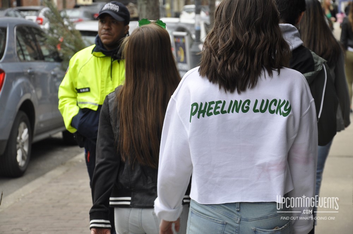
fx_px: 1175
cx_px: 176
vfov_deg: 11.4
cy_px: 117
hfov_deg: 17.1
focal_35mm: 120
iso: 400
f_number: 8
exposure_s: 1/250
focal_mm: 80
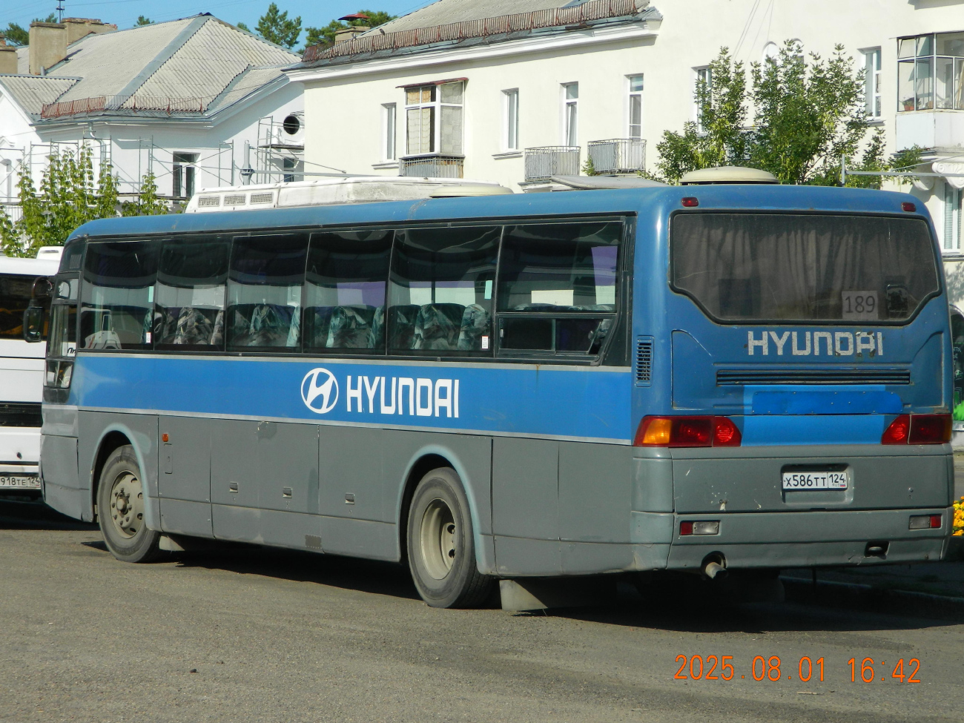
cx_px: 482
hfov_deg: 15.3
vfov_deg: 11.5
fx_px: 3592
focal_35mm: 129
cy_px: 362
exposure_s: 1/640
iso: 80
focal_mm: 23.2
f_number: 4.7
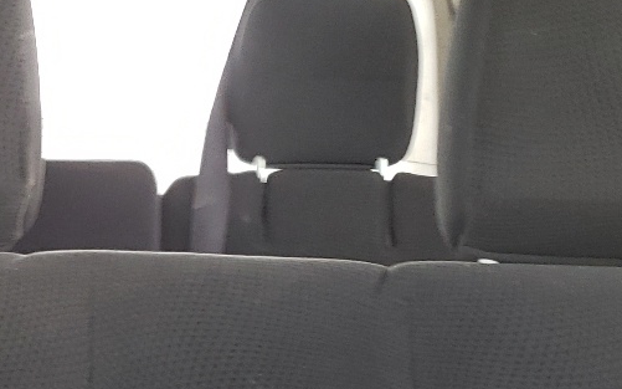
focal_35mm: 88
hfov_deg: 22.8
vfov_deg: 14.5
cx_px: 35
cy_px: 416
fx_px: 1492
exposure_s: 1/50
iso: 111
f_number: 1.5
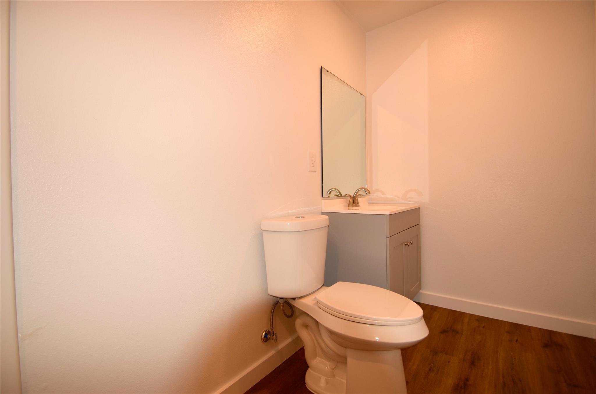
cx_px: 298
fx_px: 248
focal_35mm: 15
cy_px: 197
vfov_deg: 77.1
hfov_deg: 100.5
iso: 100
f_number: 3.5
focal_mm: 10
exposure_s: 1/60
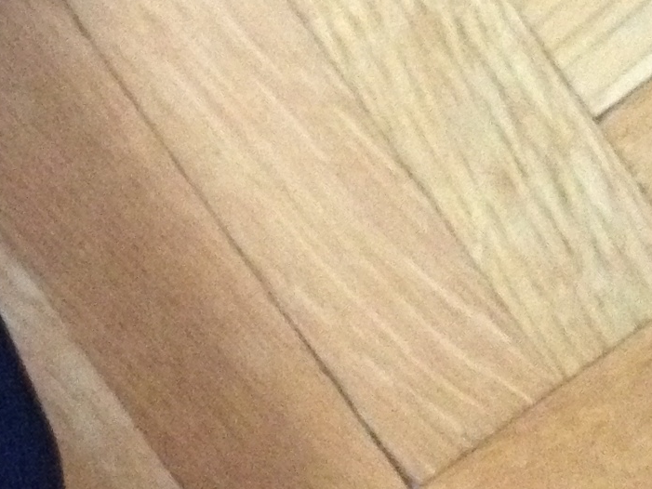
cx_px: -698
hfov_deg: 10.9
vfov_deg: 9.1
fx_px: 3071
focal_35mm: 163
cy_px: 454
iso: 640
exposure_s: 1/15
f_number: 2.4
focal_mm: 4.28
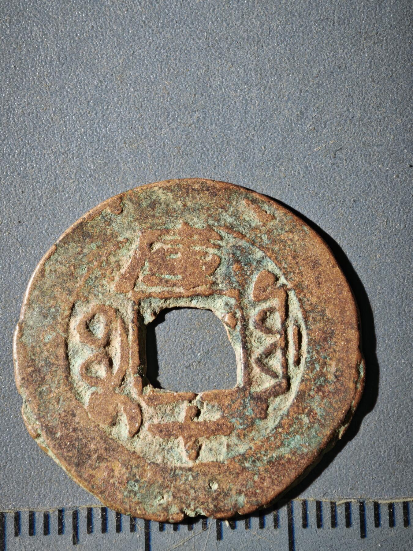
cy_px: 276
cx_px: 206
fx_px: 1607
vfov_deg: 19.4
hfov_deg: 14.6
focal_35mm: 101
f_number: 2
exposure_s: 1/100
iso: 125
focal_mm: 9
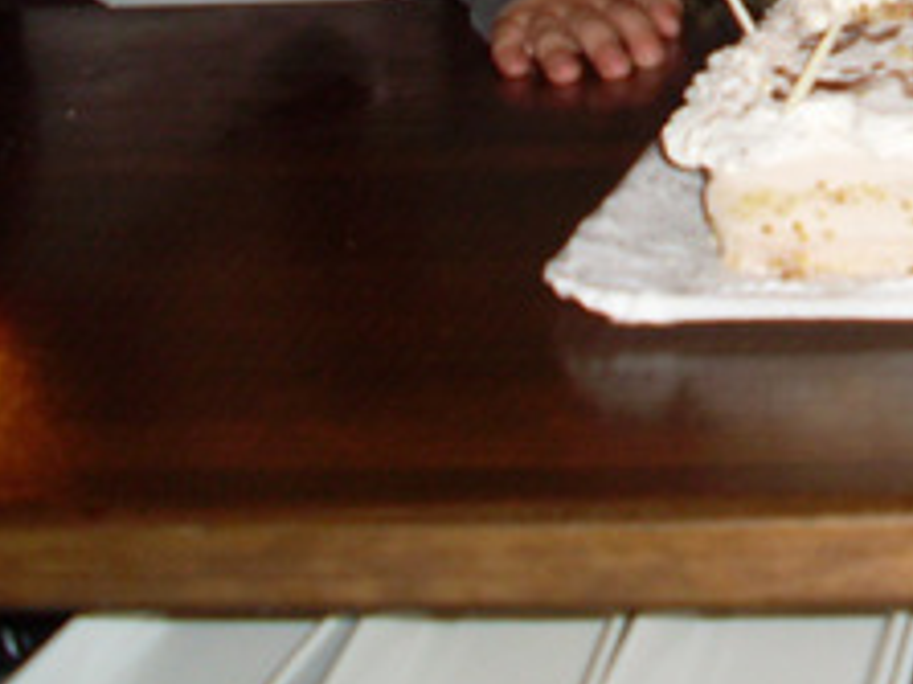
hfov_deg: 17.1
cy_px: -279
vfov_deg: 13.0
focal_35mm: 109
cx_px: 1142
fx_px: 2873
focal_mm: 6.3
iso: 100
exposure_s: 1/45
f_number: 3
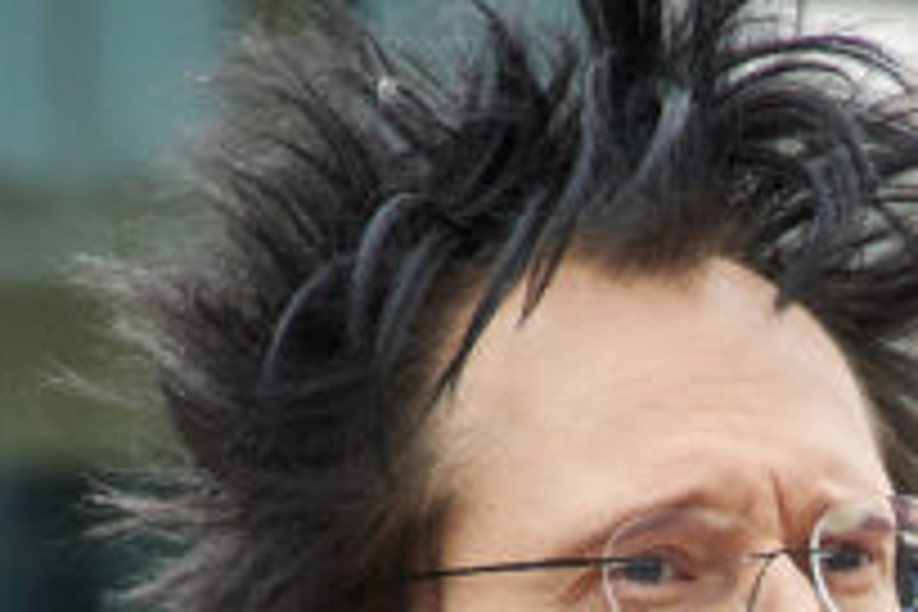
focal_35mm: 1045
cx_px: 1048
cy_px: 936
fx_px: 26645
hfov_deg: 2.0
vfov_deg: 1.3
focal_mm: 101.58
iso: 500
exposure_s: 1/250
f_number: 4
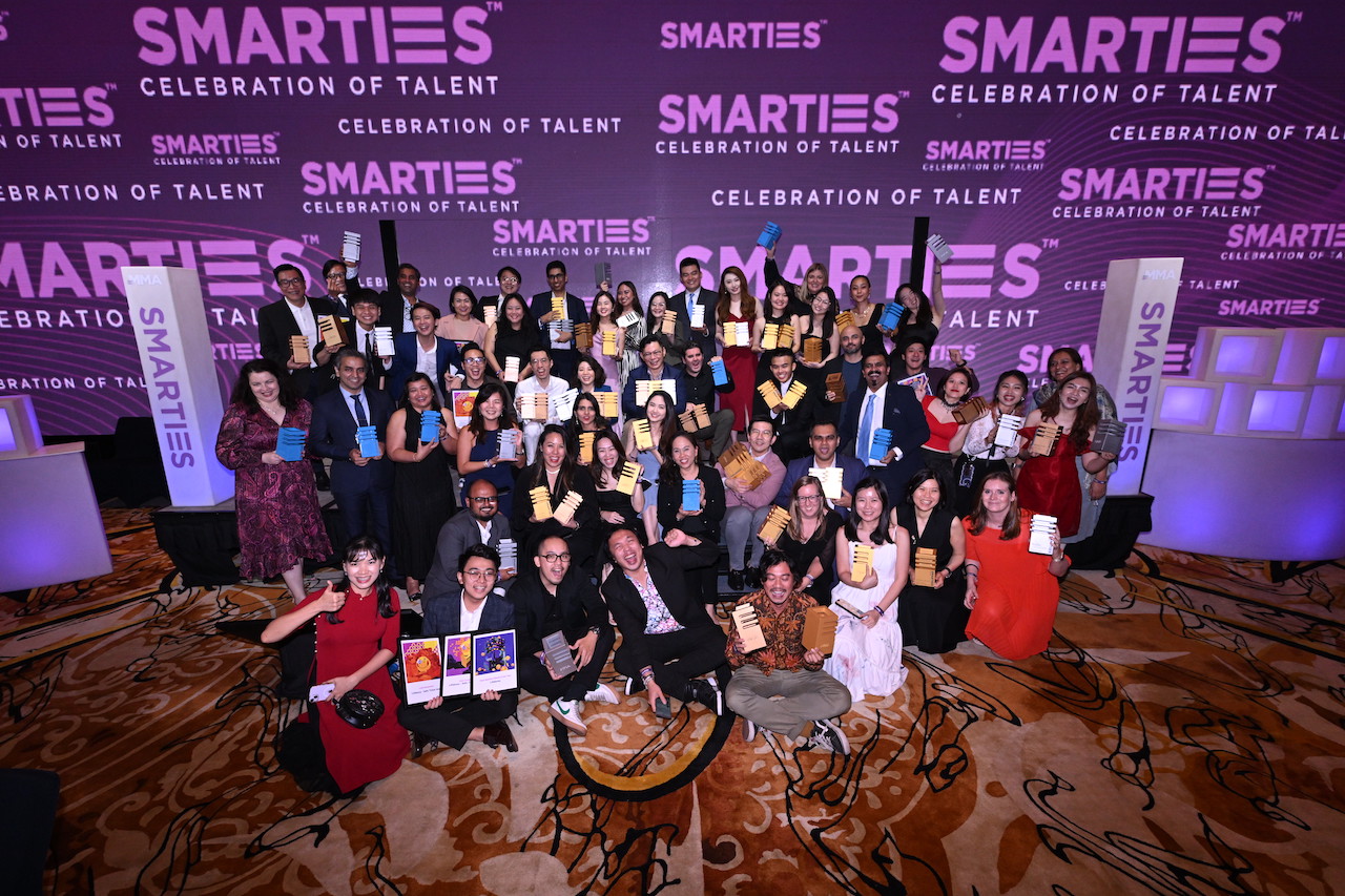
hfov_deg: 96.7
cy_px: 448
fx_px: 598
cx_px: 672
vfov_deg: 73.7
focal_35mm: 16
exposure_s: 1/125
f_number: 6.3
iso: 1600
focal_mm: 16
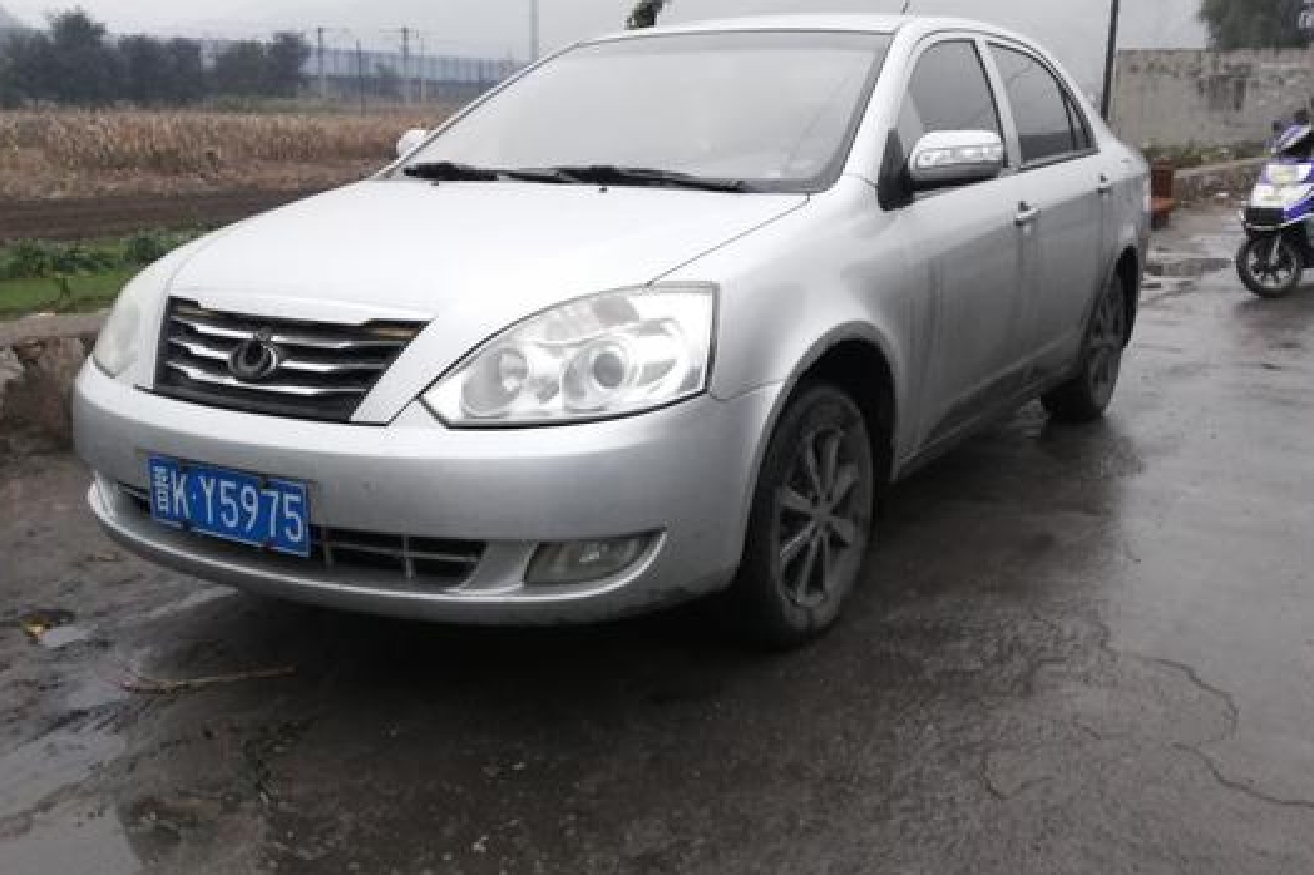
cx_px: 647
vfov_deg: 37.8
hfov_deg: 54.4
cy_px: 469
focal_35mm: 35
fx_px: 1277
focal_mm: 2.96
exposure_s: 1/30
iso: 247
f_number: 2
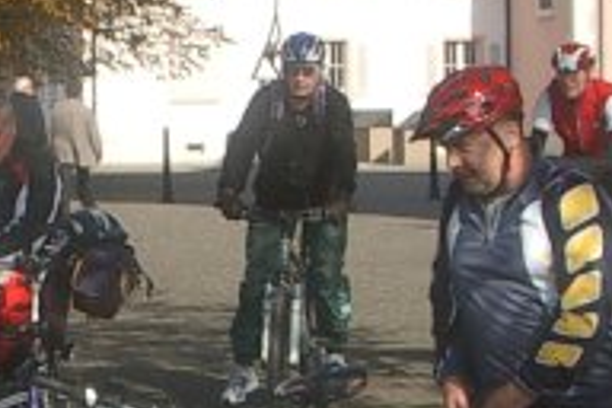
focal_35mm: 152
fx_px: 2584
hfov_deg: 13.4
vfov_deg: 9.0
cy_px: 274
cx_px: 22
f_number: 4.3
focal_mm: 5.8
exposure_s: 1/500
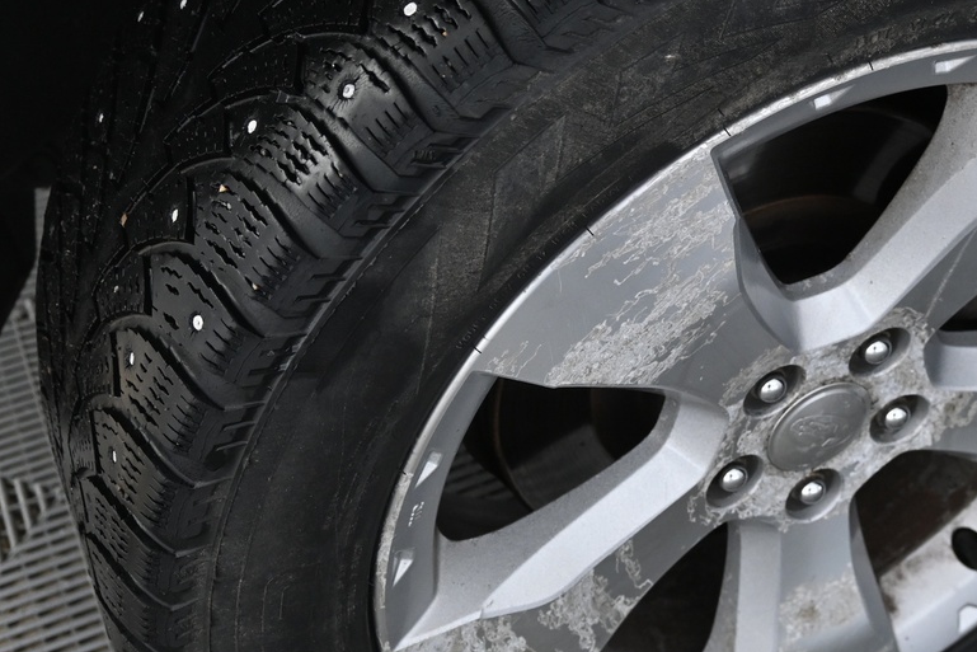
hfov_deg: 32.6
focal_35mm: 60
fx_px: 1630
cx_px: 755
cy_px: 315
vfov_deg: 22.6
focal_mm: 19
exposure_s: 1/30
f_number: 3.8
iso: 640
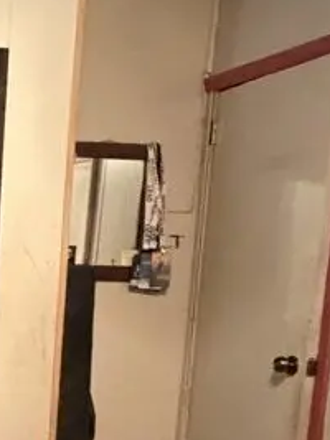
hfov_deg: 19.4
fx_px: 801
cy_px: 391
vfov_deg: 29.5
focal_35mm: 63
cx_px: -203
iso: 1250
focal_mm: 2.22
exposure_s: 1/40
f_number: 2.2
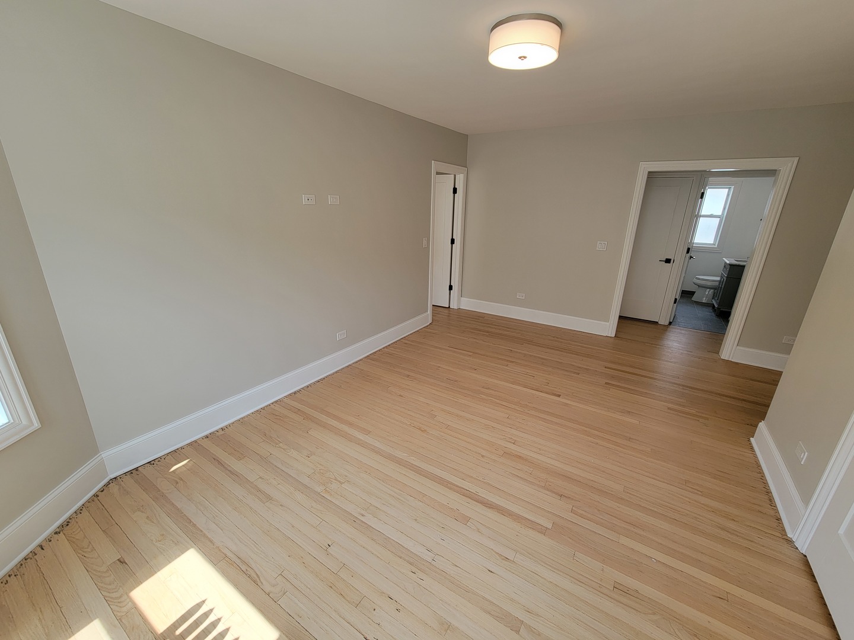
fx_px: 321
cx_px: 427
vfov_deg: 89.9
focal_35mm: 13
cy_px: 320
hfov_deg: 106.2
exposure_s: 1/137
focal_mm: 2.2
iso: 50
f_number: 2.2
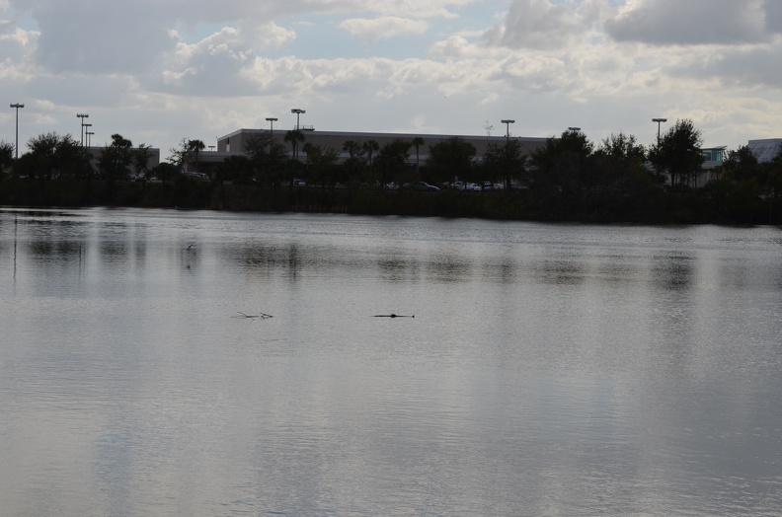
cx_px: 391
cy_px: 258
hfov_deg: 24.7
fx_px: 1788
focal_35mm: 82
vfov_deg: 16.5
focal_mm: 55
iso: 100
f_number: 9
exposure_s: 1/320
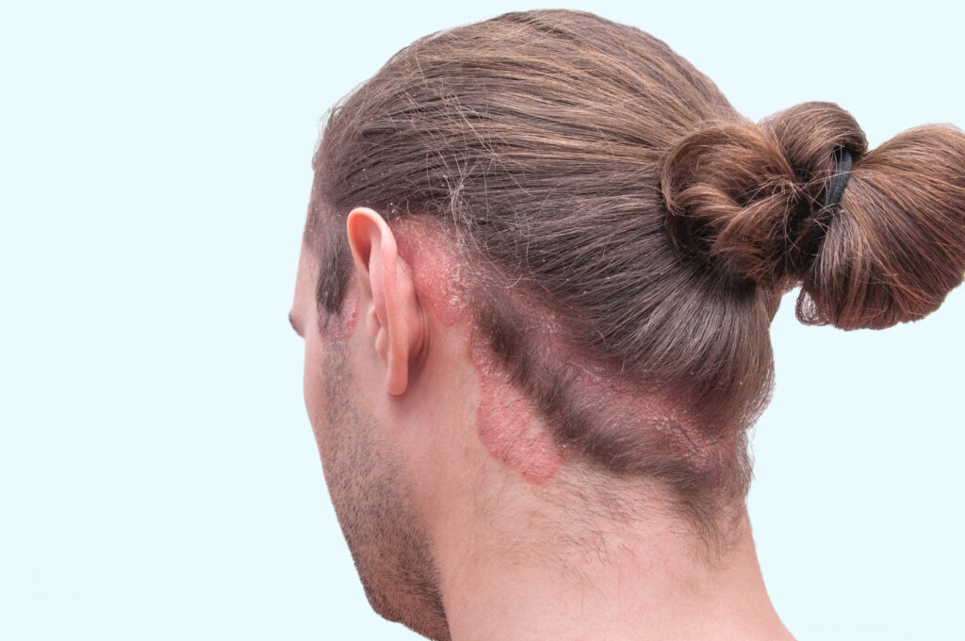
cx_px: 482
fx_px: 1165
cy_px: 320
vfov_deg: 30.8
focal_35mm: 44
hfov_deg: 45.0
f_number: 11
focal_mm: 29
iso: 200
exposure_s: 1/200
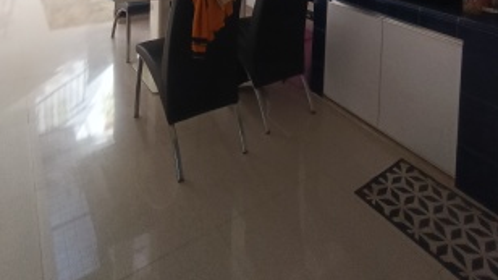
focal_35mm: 26
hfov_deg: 71.9
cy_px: -66
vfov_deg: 34.3
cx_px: 253
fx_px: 343
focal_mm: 1.68
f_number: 2.2
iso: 200
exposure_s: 1/50
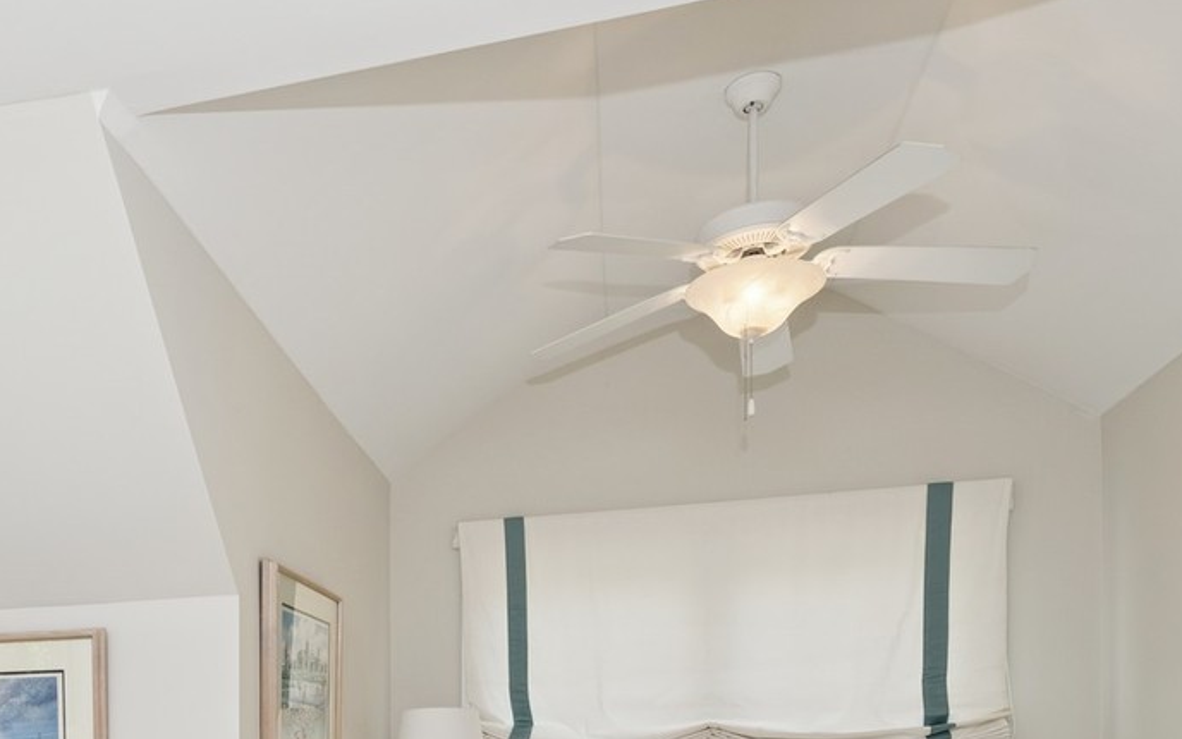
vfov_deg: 32.3
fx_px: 1160
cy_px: 753
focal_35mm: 36
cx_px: 235
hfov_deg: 50.7
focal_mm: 15
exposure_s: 1/50
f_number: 8
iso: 200
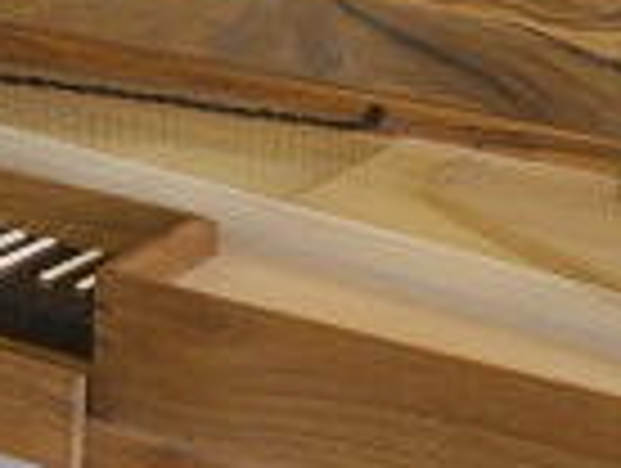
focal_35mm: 104
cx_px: 198
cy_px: 187
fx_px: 1869
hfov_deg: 18.8
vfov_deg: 14.3
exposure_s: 1/30
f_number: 2.9
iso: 160
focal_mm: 5.7
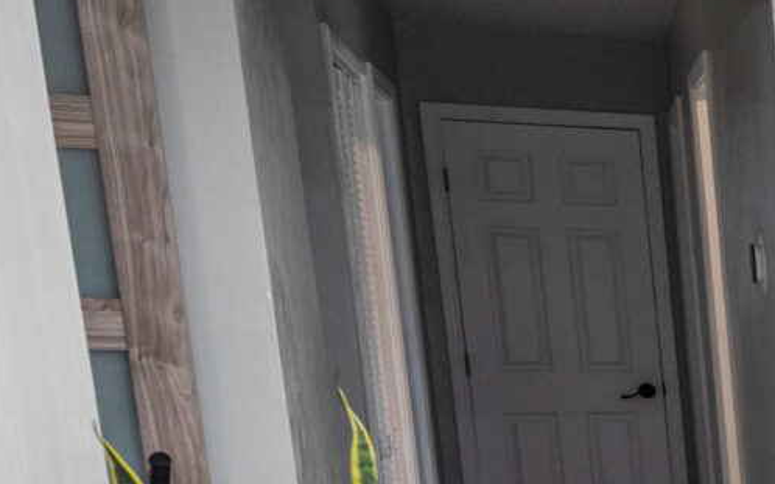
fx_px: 1879
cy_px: 681
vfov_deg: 13.9
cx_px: 1773
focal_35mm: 89
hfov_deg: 15.4
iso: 160
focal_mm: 17
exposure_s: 1/30
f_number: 2.8
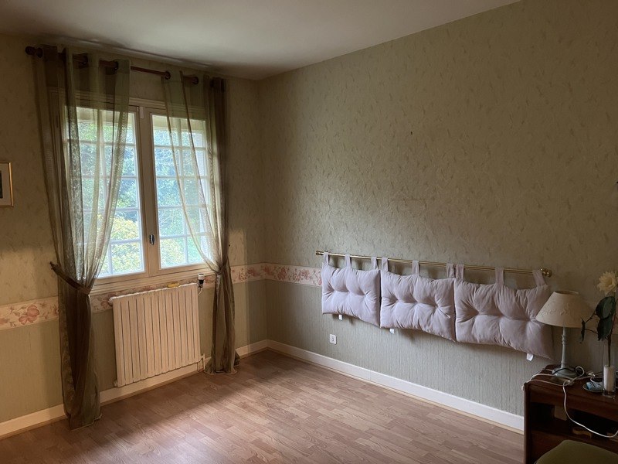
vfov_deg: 53.1
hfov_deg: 67.3
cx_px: 309
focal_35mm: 26
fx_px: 464
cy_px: 232
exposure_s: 1/33
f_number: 1.6
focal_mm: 5.1
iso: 500
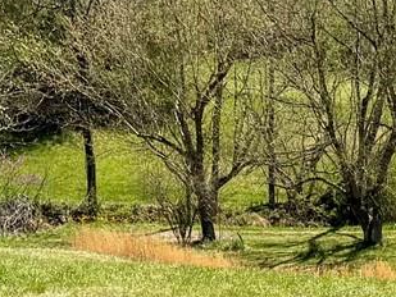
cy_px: 236
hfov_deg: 12.4
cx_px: 336
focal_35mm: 159
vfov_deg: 9.3
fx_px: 1820
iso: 80
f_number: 1.78
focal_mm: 6.76
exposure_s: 1/4975
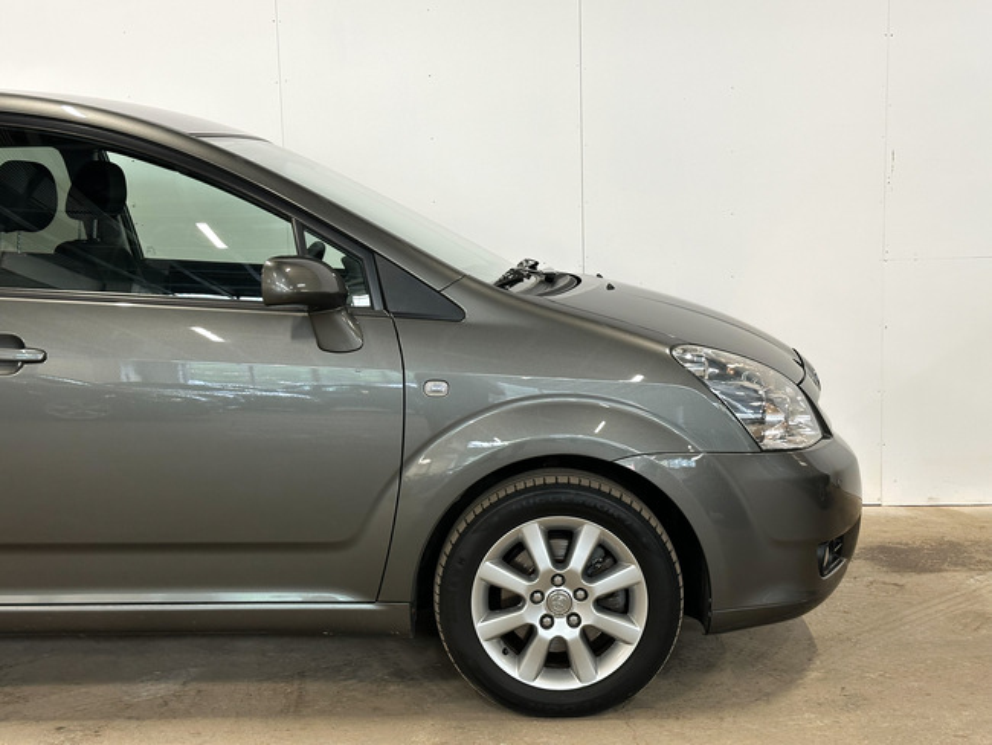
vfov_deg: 30.3
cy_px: 372
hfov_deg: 39.6
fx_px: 1376
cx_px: 496
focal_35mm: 48
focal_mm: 6.86
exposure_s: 1/50
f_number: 1.8
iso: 125
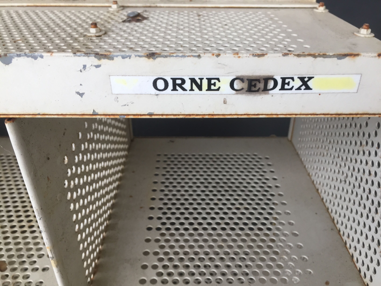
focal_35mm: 29
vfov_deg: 48.2
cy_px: 143
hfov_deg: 61.7
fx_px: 319
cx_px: 190
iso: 32
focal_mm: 4.15
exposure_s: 1/33
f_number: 2.2
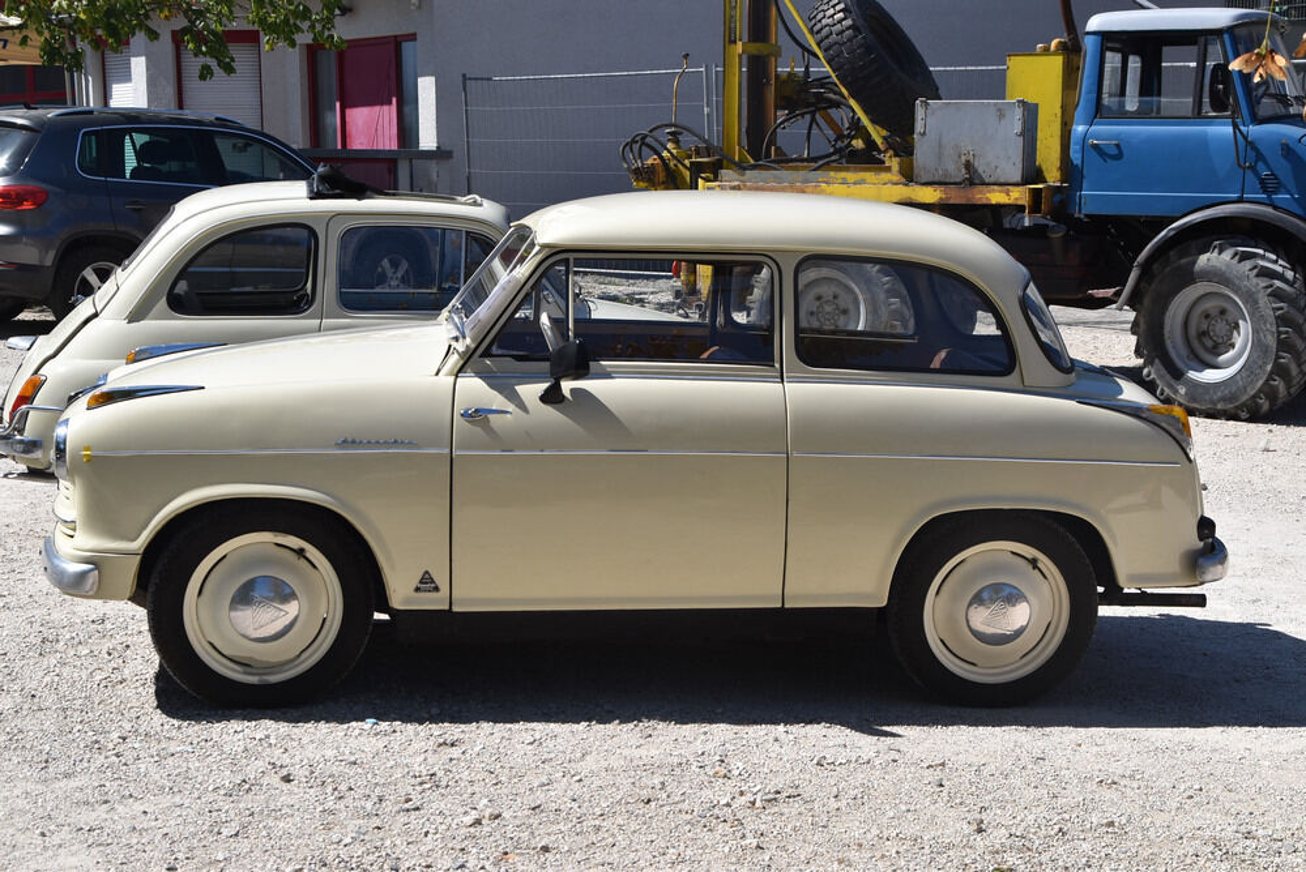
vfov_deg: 22.7
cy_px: 436
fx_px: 2178
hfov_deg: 33.4
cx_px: 653
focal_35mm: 60
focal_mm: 40
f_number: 9
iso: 200
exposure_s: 1/320
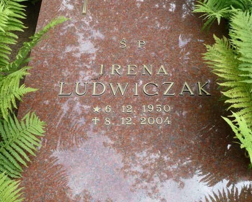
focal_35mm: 47
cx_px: 128
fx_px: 351
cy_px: 99
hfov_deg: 39.5
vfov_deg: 32.1
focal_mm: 7.3
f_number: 3.7
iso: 80
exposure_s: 1/100
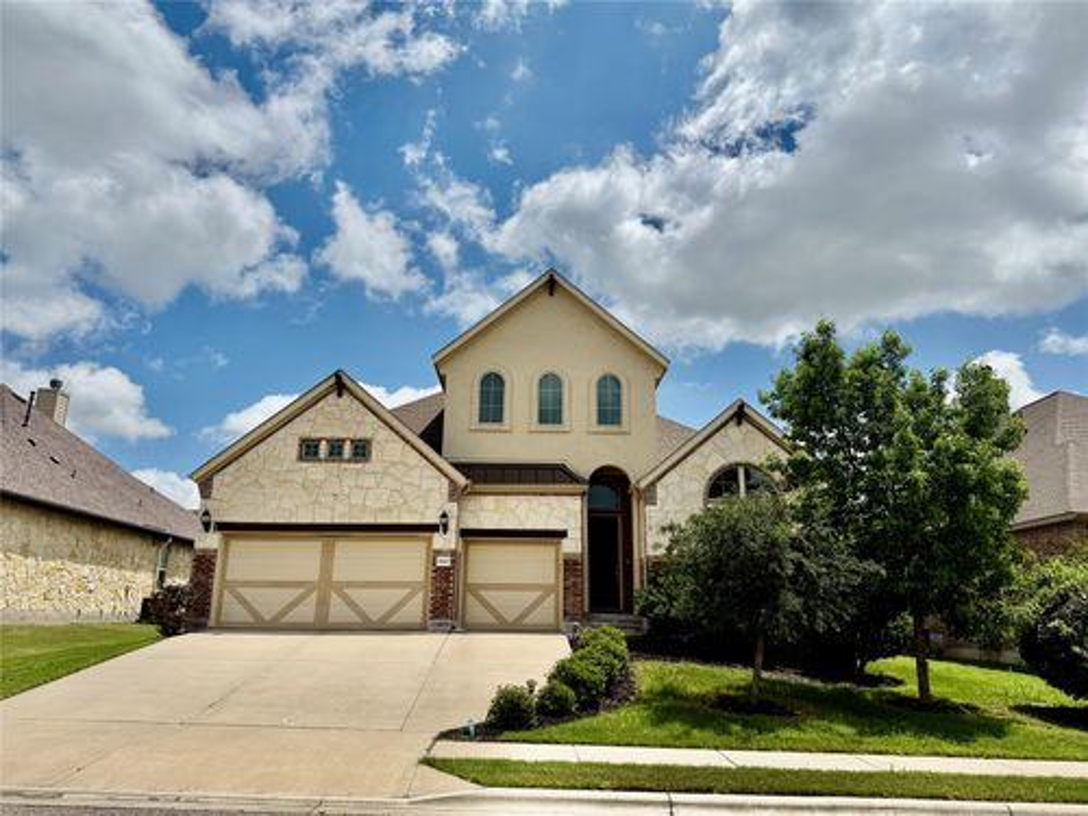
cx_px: 544
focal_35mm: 24
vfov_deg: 56.8
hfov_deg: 71.6
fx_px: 754
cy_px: 408
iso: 80
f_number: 1.78
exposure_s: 1/11905
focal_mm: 6.76
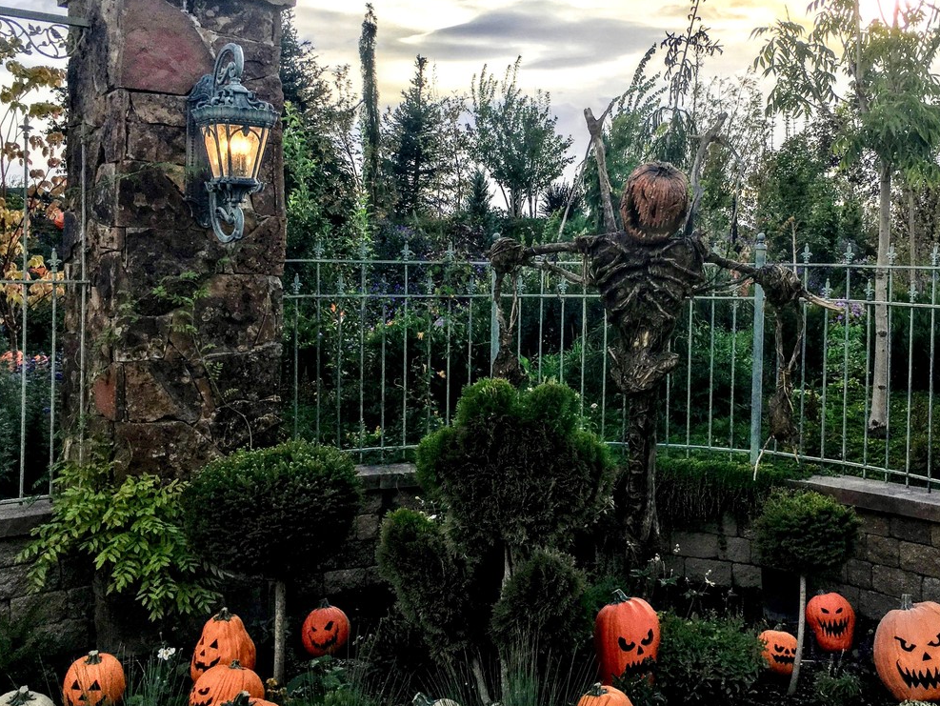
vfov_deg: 36.7
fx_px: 1059
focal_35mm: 39
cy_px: 284
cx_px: 576
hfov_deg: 47.5
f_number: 2.2
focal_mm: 4.15
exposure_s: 1/1261
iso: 25
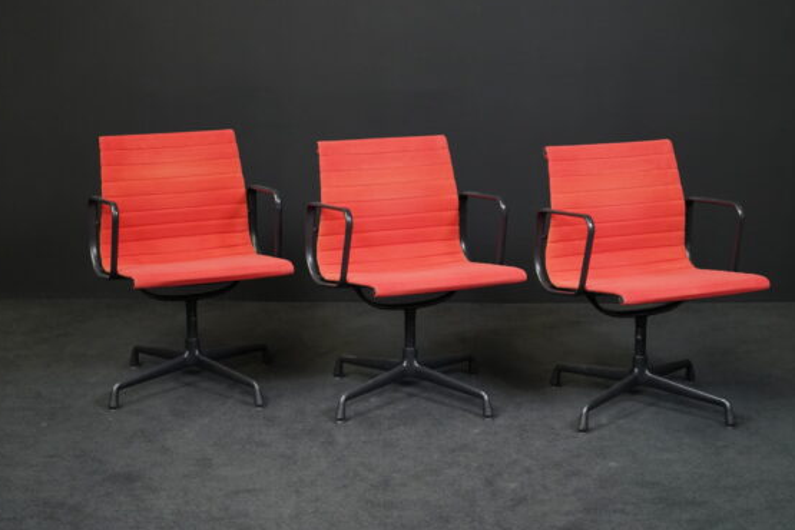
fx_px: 1457
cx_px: 408
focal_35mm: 66
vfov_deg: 20.6
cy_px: 246
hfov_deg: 30.5
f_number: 7.1
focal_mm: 61
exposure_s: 1/160
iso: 5000
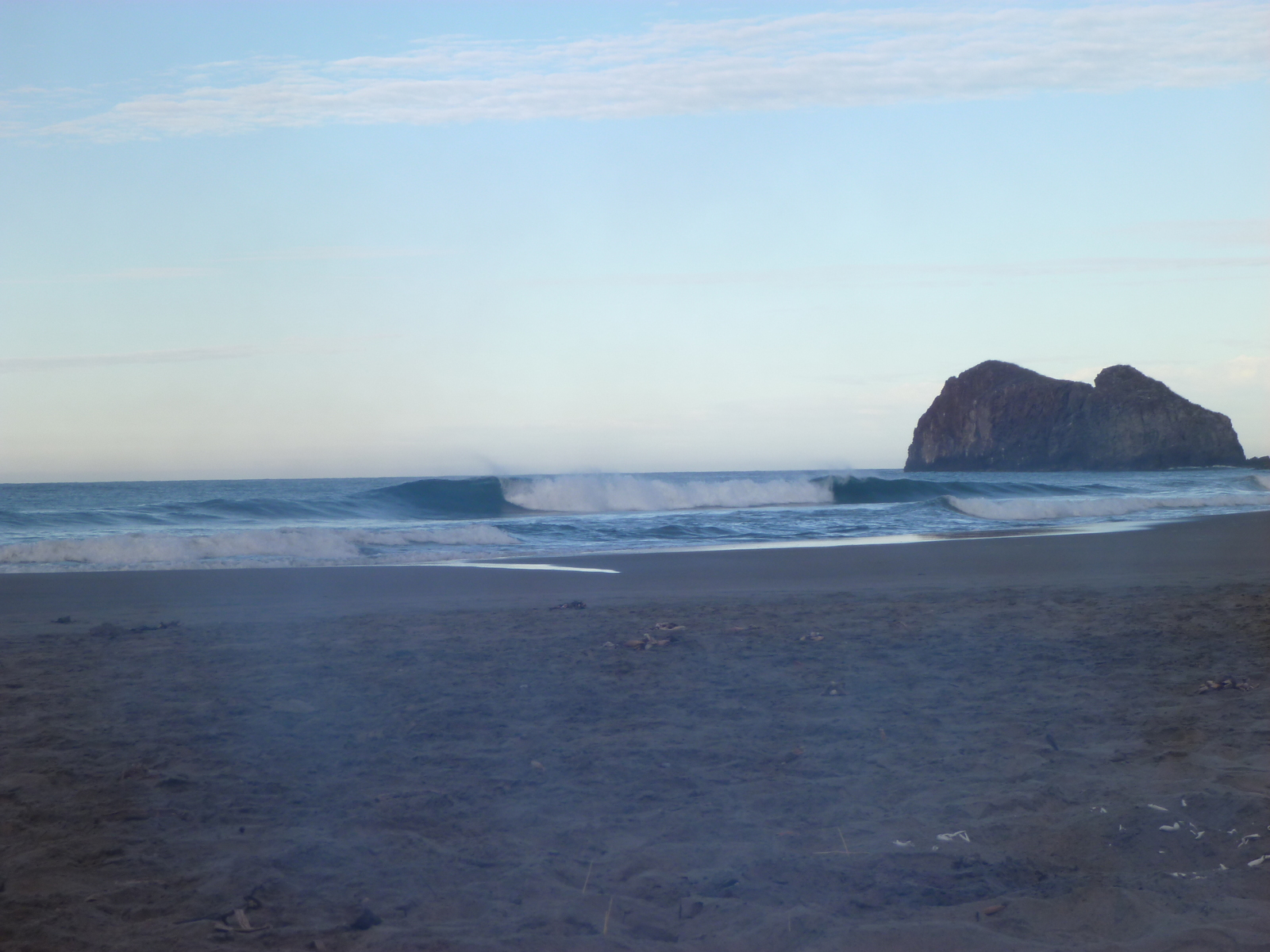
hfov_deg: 22.8
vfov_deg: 17.2
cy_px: 476
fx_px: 3155
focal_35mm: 86
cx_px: 635
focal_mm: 15.3
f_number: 5.6
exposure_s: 1/160
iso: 80
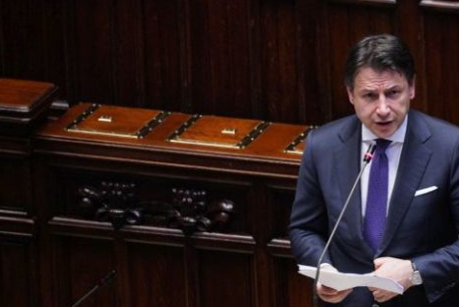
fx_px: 8509
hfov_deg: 3.1
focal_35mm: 667
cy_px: 152
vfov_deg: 2.1
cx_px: 378
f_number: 5.6
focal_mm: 400
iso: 12800
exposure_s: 1/160
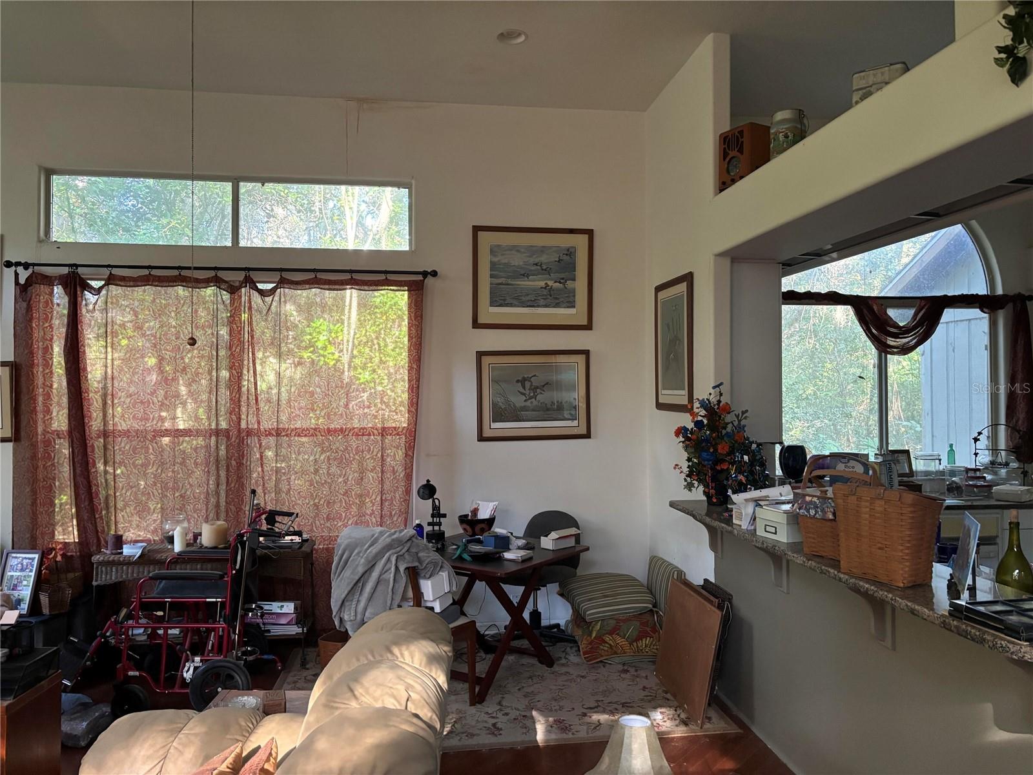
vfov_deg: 53.1
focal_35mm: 26
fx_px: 776
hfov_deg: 67.3
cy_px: 388
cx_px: 516
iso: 500
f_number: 1.6
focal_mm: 5.96
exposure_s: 1/56
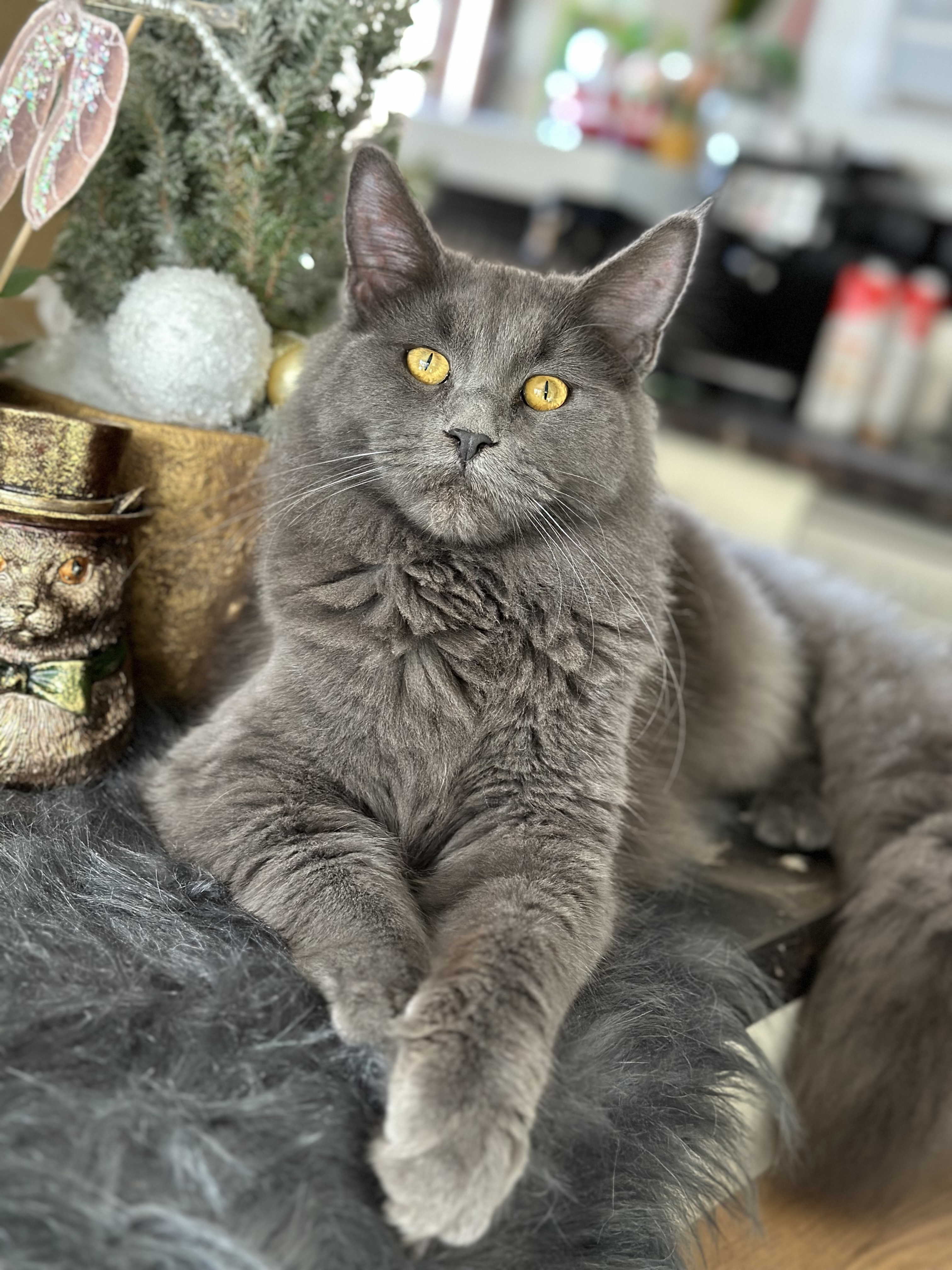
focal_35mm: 48
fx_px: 1760
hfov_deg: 30.3
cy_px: 635
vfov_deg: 39.7
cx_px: 476
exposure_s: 1/40
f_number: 1.78
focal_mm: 6.86
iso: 500
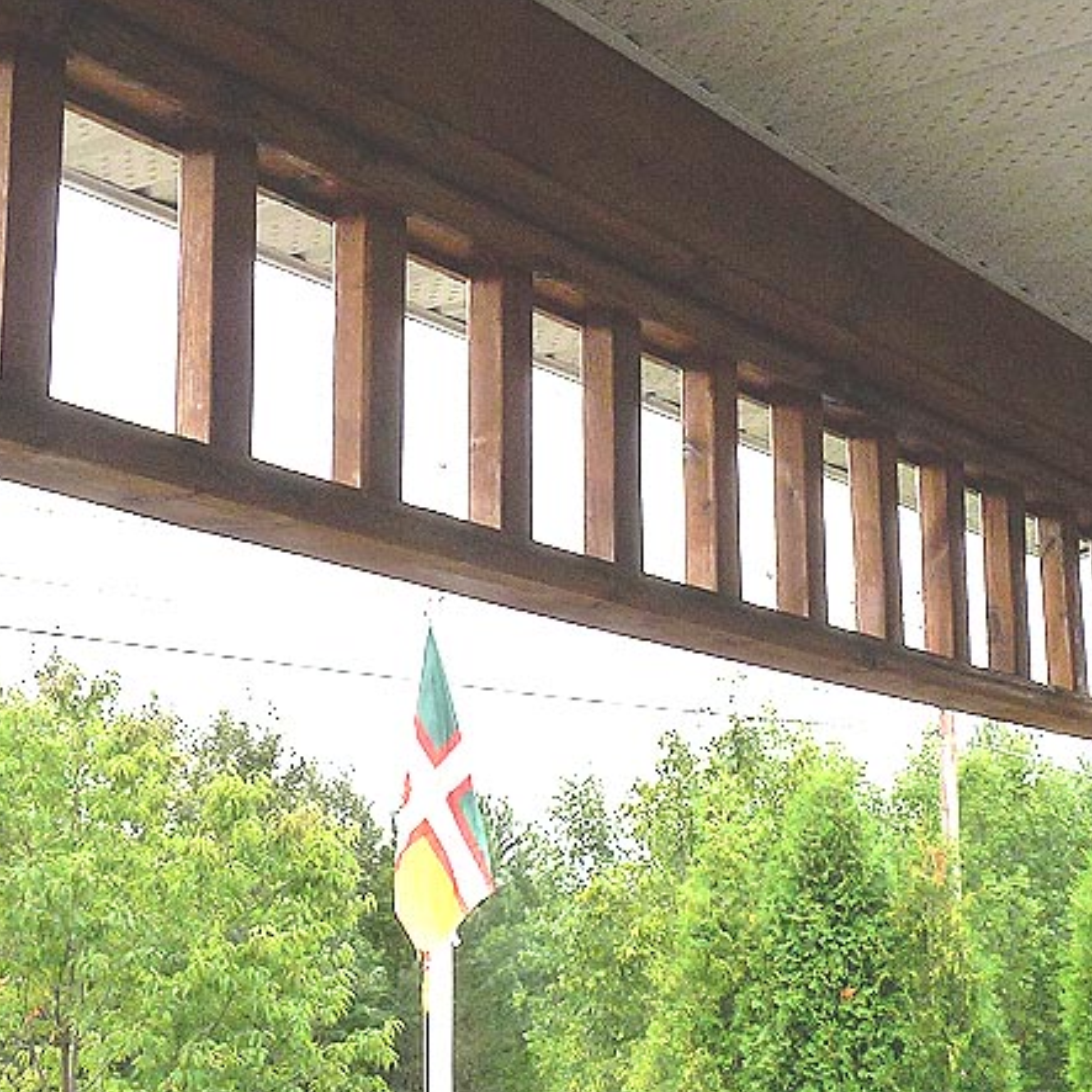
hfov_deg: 28.5
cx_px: 670
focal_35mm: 60
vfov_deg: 28.6
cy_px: 557
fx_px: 2141
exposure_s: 1/200
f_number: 5.6
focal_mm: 4.8
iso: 160
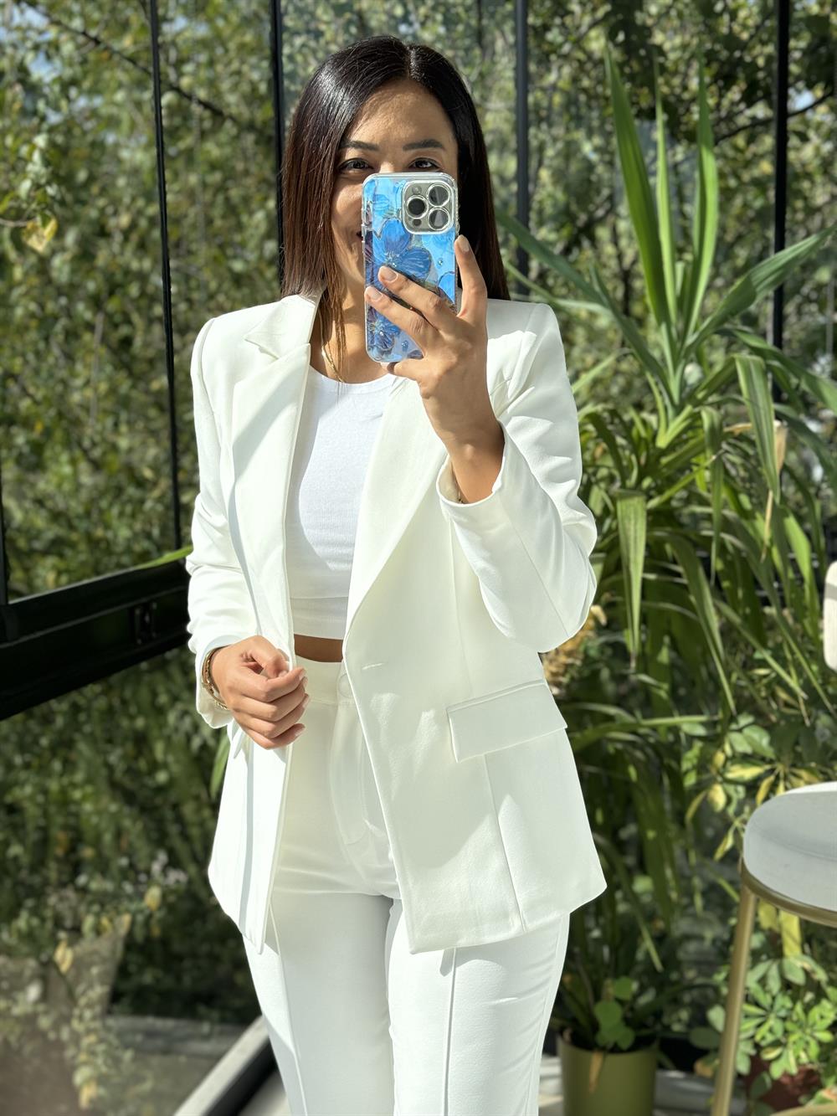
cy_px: 558
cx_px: 418
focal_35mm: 48
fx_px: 1547
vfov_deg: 39.7
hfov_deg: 30.3
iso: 64
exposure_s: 1/1597
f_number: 1.78
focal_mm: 6.76
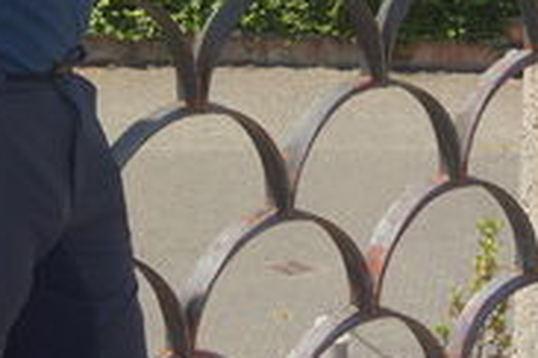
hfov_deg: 16.4
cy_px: -332
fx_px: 1808
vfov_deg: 10.5
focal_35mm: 121
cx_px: -53
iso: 125
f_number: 4.5
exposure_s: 1/800
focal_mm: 10.4
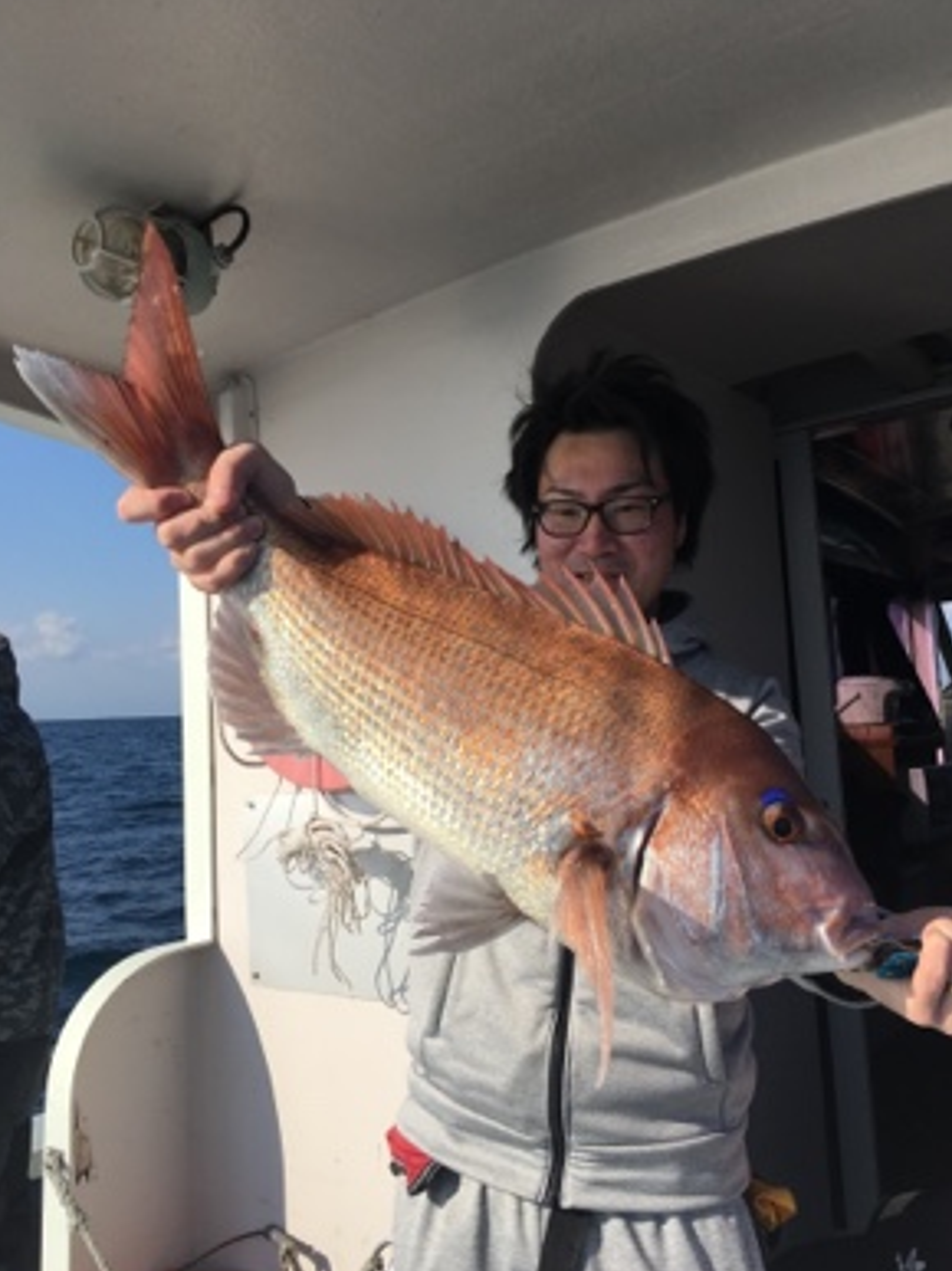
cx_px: 479
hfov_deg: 46.8
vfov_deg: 60.0
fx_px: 1101
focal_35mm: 30
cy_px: 644
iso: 25
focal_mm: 4.15
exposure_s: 1/1876
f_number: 2.2
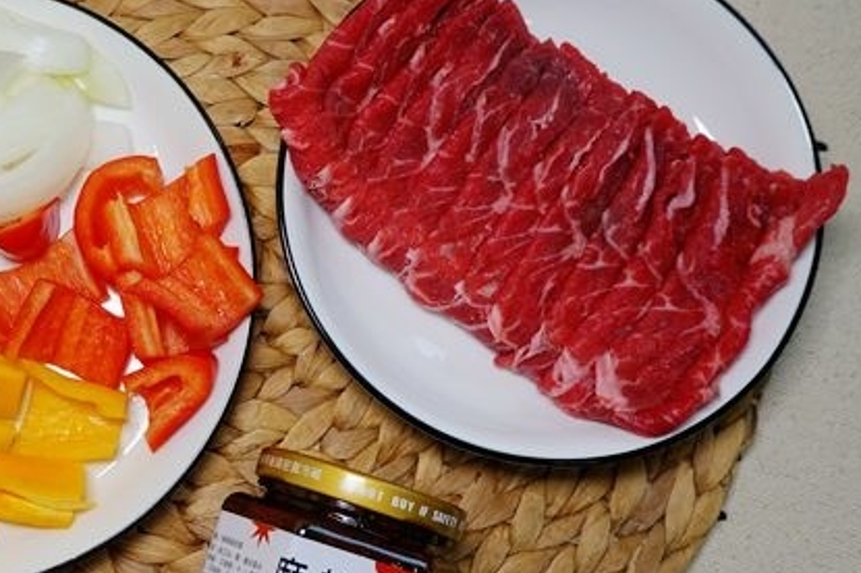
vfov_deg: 28.6
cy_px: 312
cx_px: 199
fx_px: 1123
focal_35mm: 47
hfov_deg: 40.6
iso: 125
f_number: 3.2
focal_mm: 11.06
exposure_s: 1/50
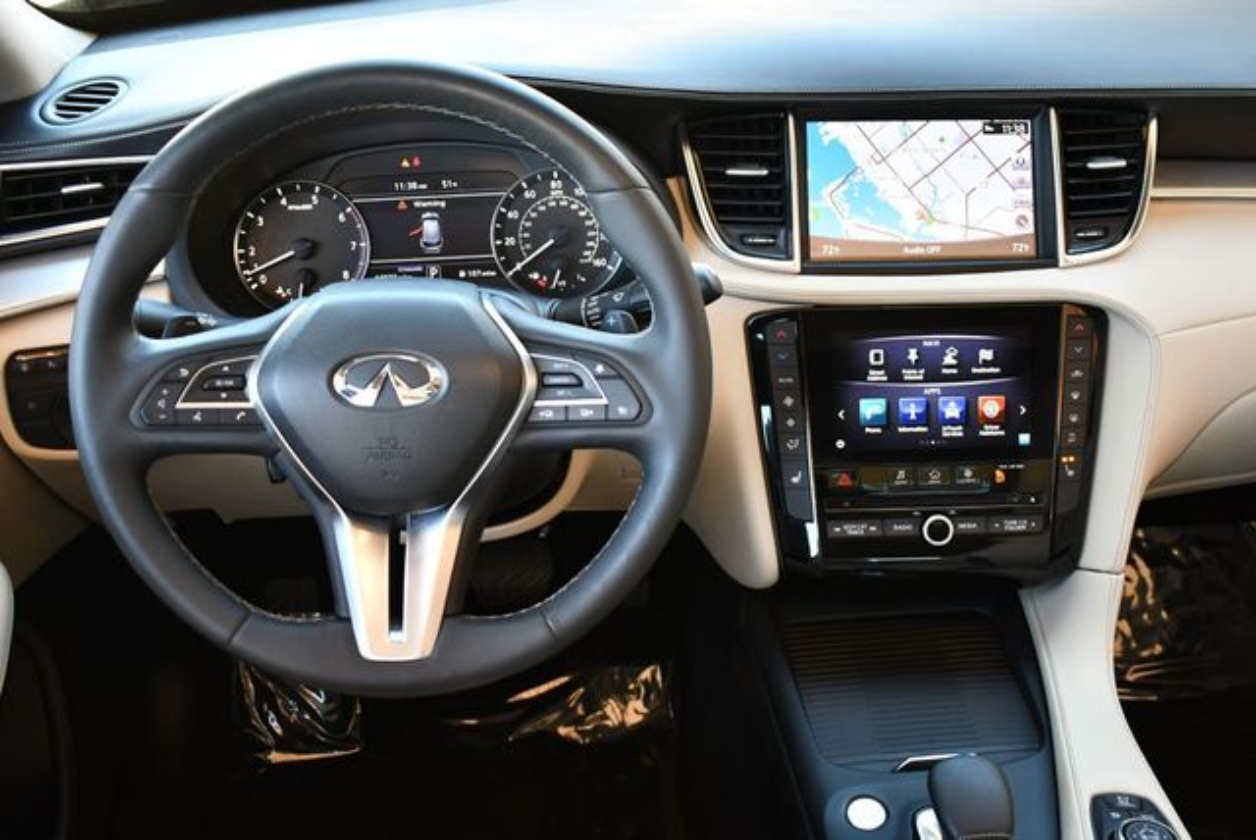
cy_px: 420
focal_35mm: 40
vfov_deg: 33.5
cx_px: 628
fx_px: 1397
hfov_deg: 48.4
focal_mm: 20
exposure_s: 1/160
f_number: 3.5
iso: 800
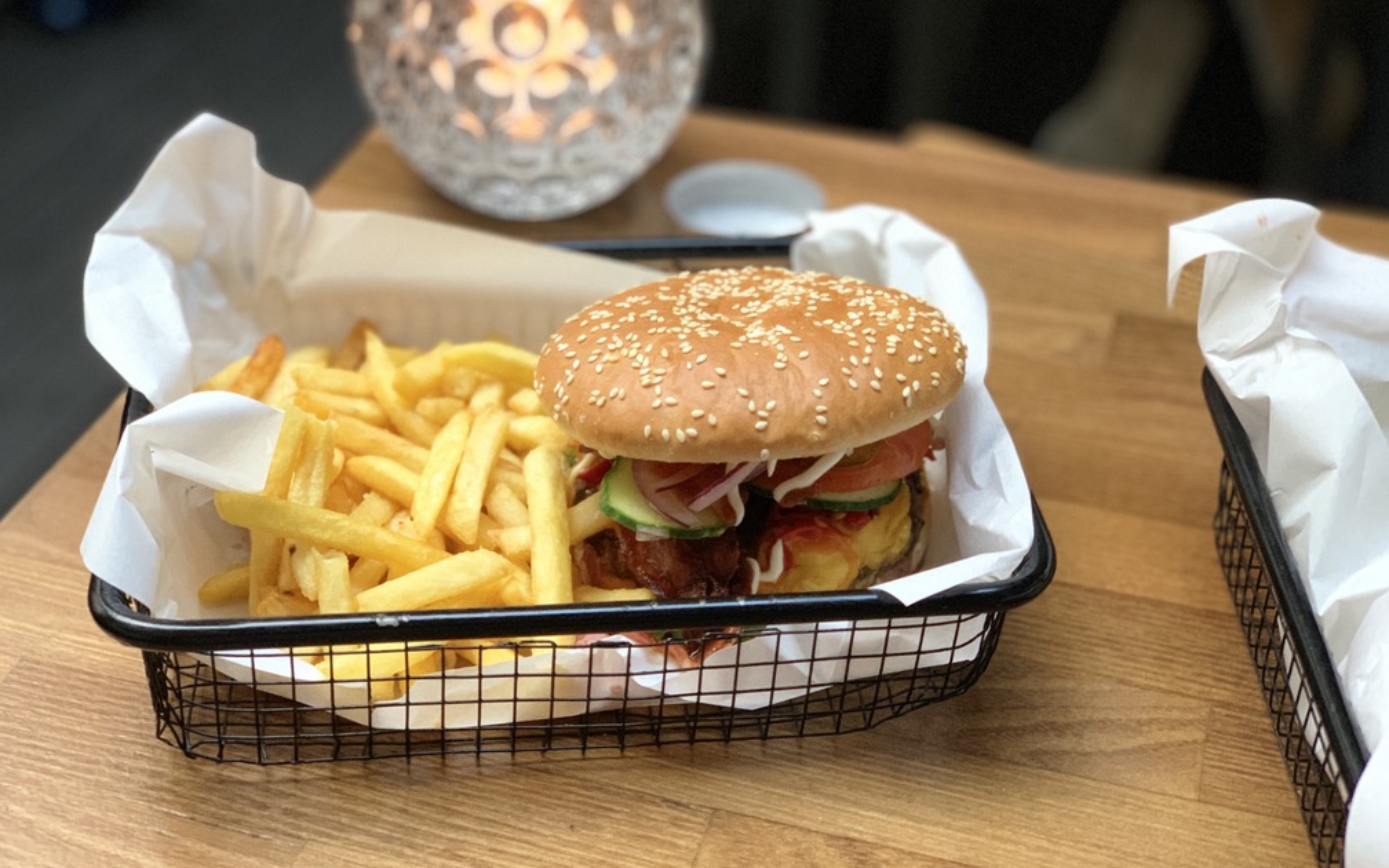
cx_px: 686
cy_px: 459
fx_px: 2120
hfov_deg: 36.3
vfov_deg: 23.1
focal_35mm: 56
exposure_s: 1/60
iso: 250
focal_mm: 6
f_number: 2.4
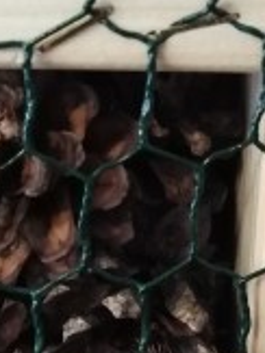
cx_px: 187
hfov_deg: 22.1
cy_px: 270
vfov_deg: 28.9
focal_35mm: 66
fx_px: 675
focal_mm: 3.46
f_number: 2.2
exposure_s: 1/12
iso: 1567
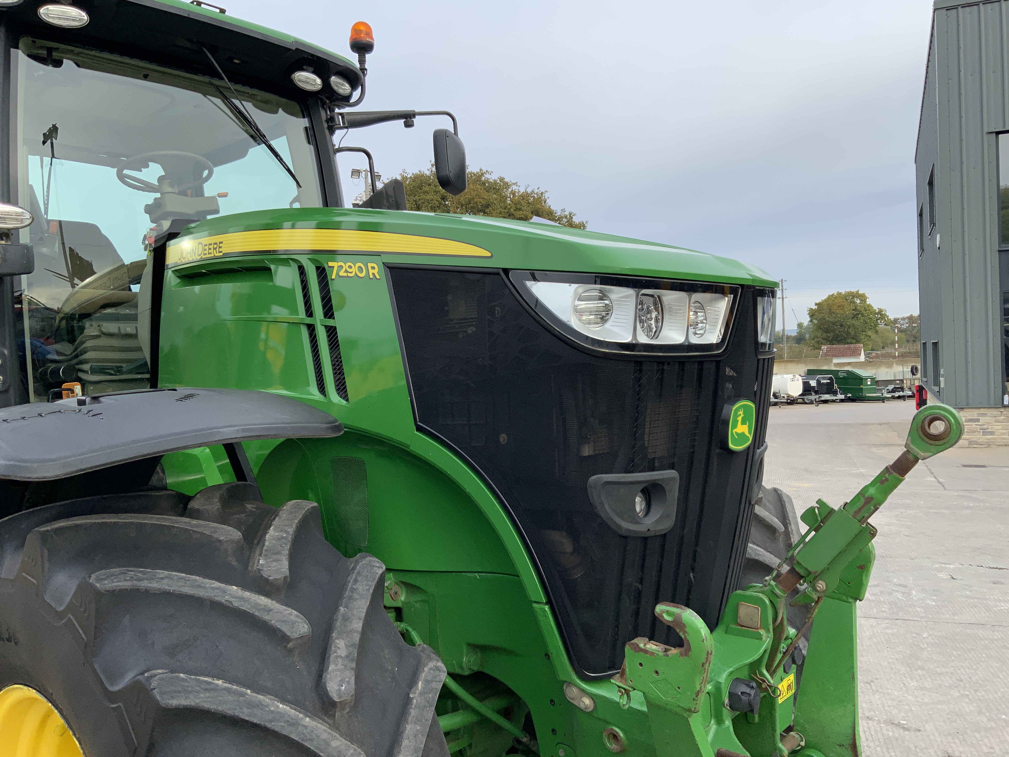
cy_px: 378
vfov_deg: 48.2
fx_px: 845
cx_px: 504
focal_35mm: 29
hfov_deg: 61.7
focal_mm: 3
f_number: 1.8
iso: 16
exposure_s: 1/620
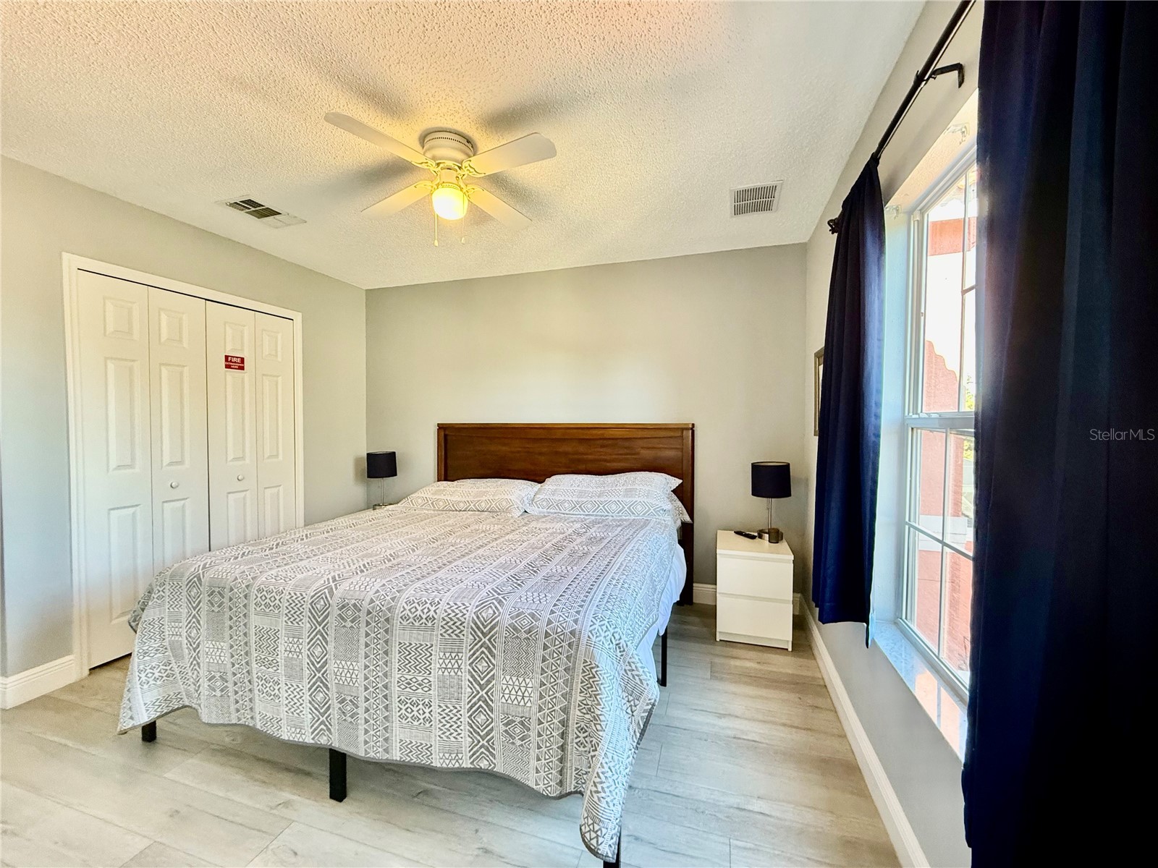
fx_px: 468
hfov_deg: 102.1
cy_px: 434
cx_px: 579
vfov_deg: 85.7
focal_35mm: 14
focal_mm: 2.22
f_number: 2.2
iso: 320
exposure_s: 1/94
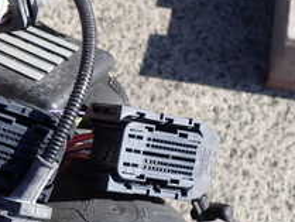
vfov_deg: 17.2
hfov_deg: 20.3
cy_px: 141
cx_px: -114
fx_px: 733
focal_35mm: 86
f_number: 3.2
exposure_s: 1/500
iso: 100
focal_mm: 5.4
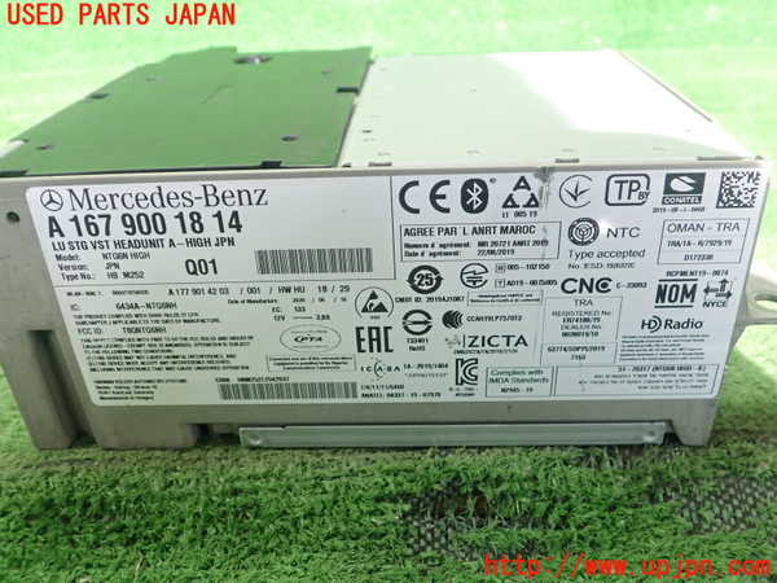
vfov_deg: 46.8
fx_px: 673
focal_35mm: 30
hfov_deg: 60.0
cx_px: 388
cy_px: 292
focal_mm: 5.5
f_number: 2.3
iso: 320
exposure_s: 1/125
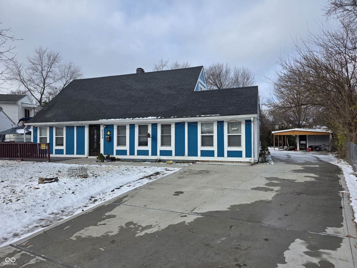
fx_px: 237
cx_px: 178
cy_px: 134
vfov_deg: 58.9
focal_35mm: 23
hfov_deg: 73.9
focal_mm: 6.3
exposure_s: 1/5608
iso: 80
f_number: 1.7
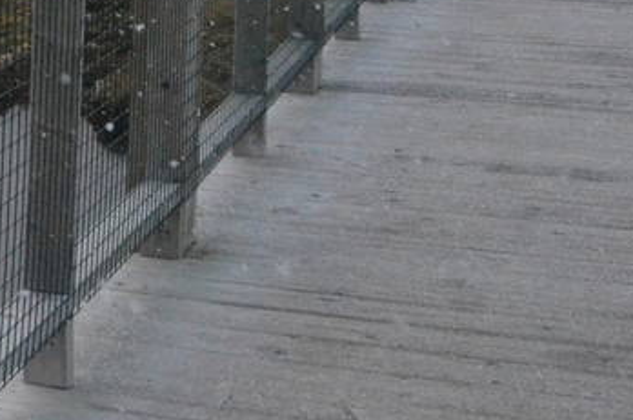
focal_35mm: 124
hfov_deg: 14.9
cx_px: -406
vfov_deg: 10.0
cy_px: -489
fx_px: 2177
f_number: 13
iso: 2500
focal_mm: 18
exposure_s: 1/640
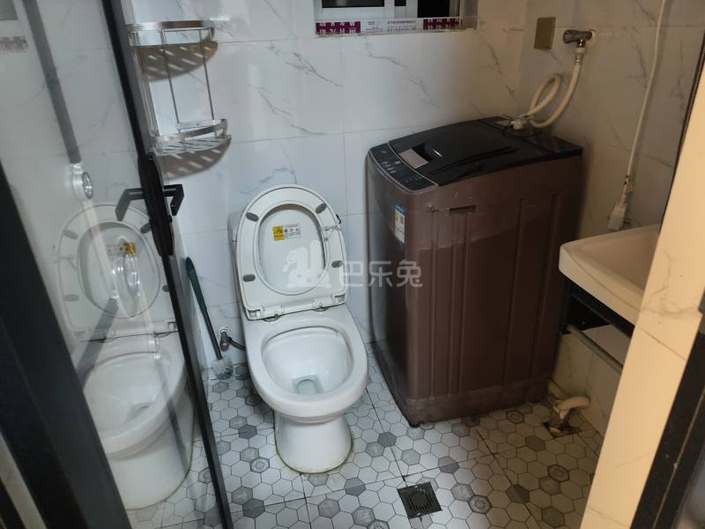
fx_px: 468
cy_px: 264
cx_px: 352
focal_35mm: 23
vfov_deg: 58.9
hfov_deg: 73.9
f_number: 1.57
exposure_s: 1/33.3
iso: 424
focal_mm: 6.54
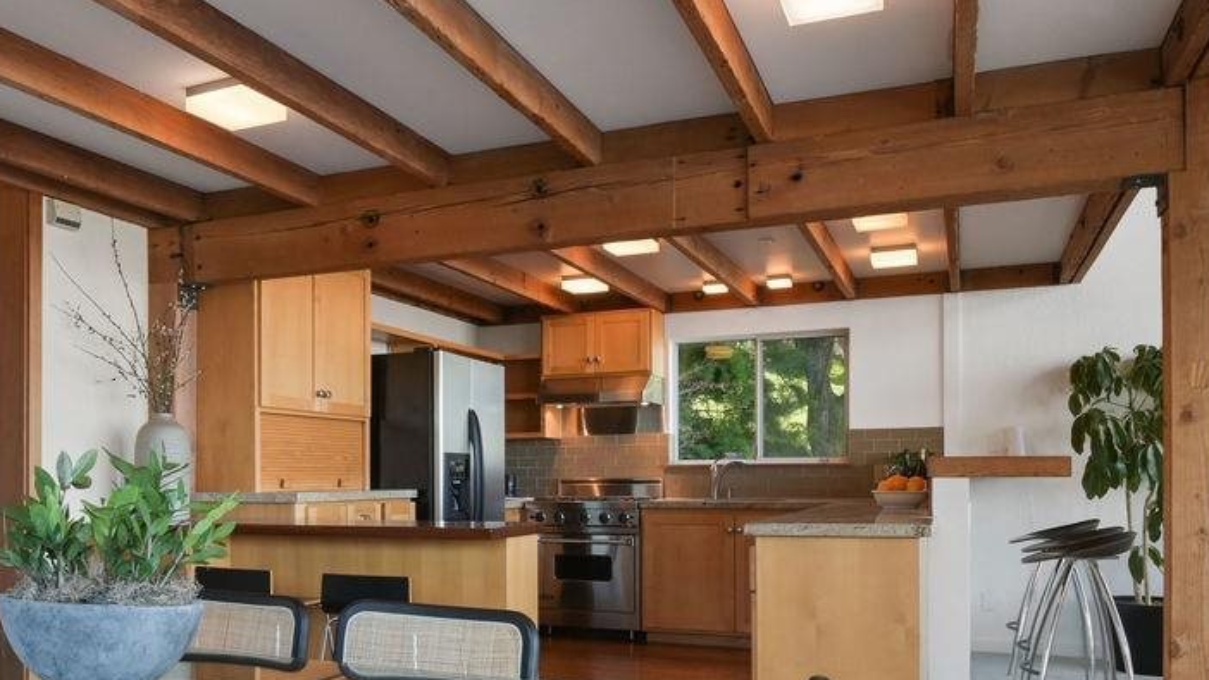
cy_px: 491
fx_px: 1090
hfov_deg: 57.2
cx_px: 441
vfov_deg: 34.1
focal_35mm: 34
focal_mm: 19
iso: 400
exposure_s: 1/50
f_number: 11
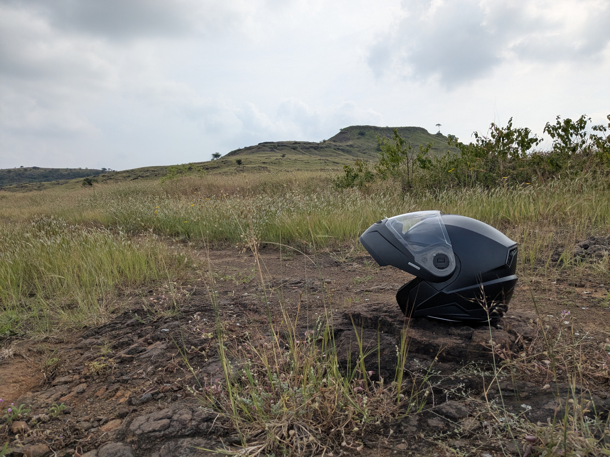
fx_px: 476
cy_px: 228
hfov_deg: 65.3
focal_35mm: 27
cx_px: 305
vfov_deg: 51.4
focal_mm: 4.38
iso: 43
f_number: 1.73
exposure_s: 1/2924
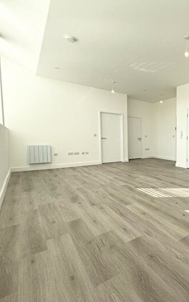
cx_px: 192
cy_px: 151
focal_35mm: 20
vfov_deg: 85.0
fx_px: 165
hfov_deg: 48.4
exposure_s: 1/590
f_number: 2.2
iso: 50
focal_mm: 2.22
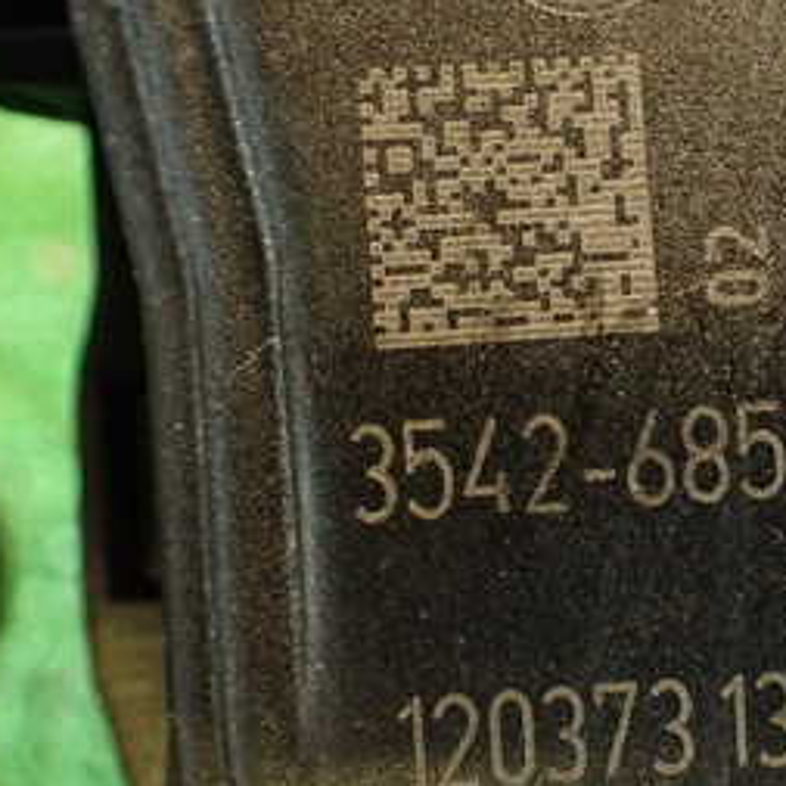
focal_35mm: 67
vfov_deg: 25.7
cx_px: 646
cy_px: 423
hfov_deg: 25.2
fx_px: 1721
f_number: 2.4
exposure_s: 1/30
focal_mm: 5.79
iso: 640
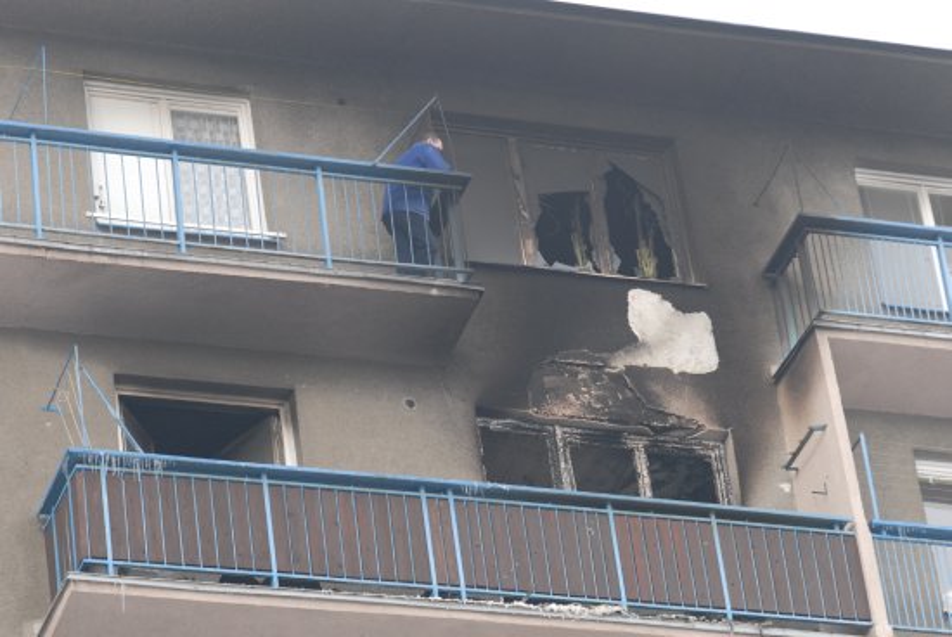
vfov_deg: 8.2
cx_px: 476
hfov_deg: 12.2
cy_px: 318
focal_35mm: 168
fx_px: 4447
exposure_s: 1/400
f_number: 4
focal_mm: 112
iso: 400
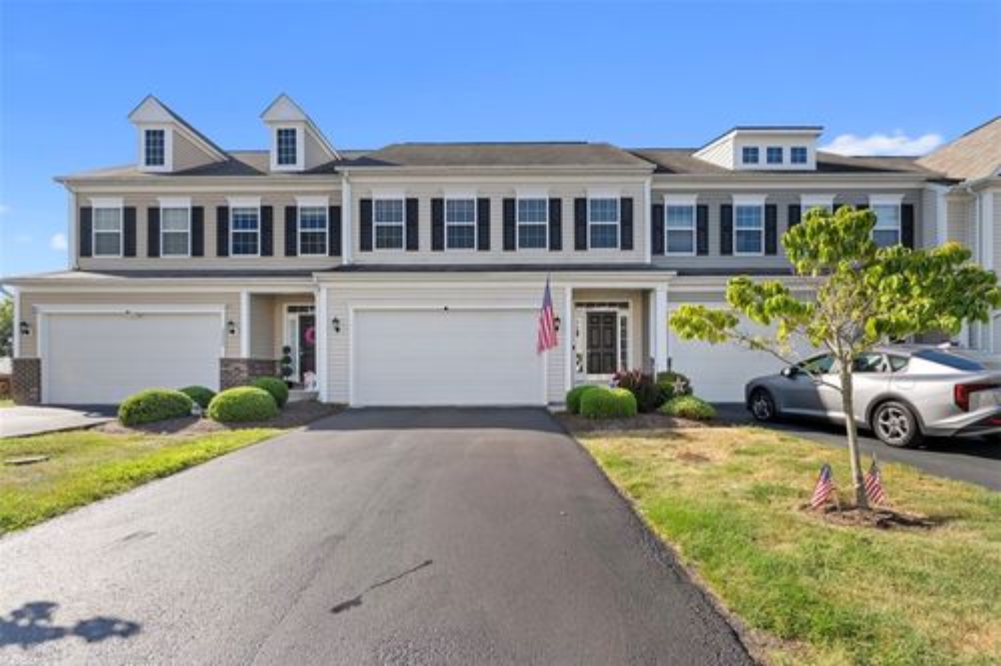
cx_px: 500
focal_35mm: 16
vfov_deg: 73.7
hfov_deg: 96.8
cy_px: 333
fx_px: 445
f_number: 8
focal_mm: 16
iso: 320
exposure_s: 1/30
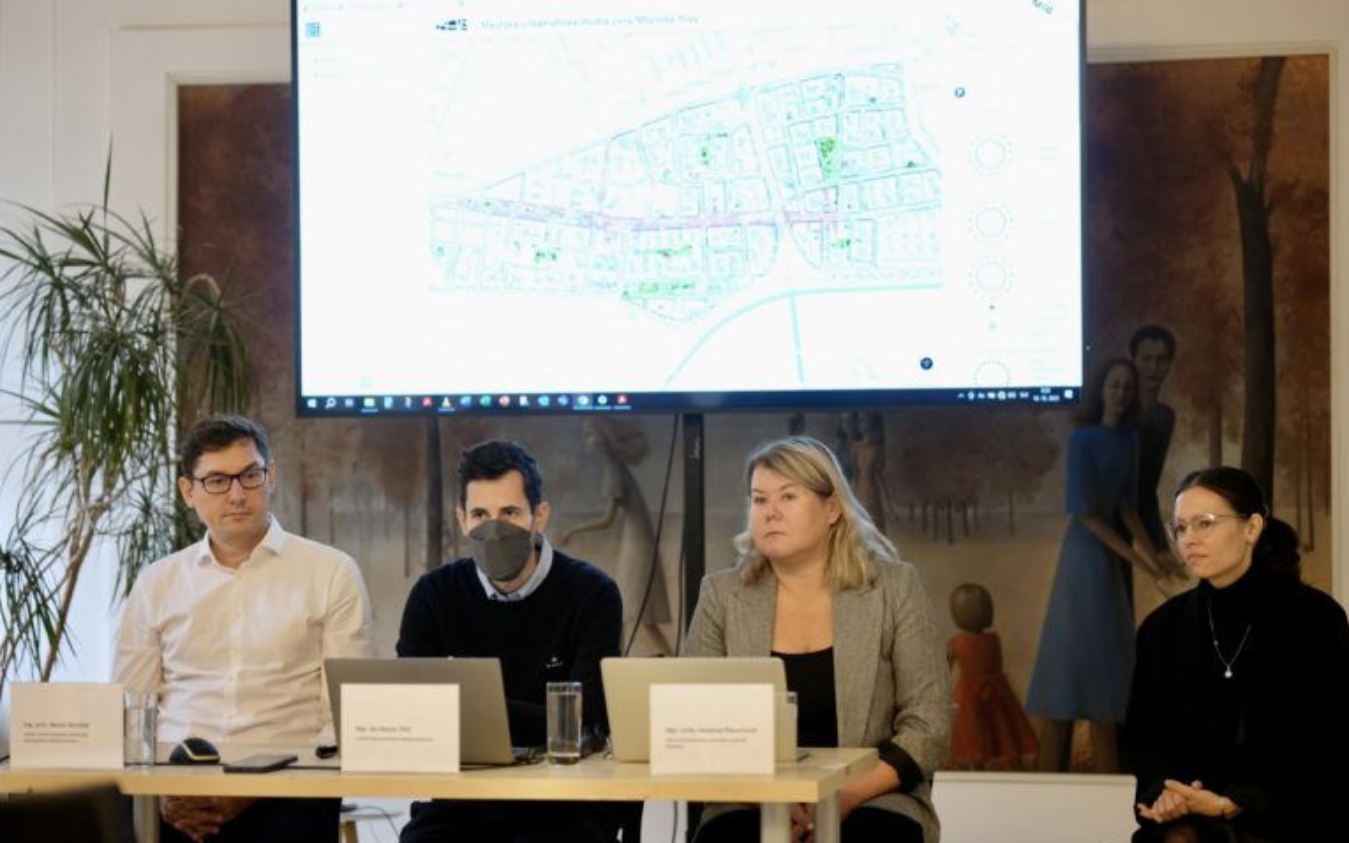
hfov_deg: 24.1
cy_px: 398
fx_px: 3162
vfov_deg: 15.2
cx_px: 675
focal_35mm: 86
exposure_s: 1/250
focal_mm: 56
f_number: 1.2
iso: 500
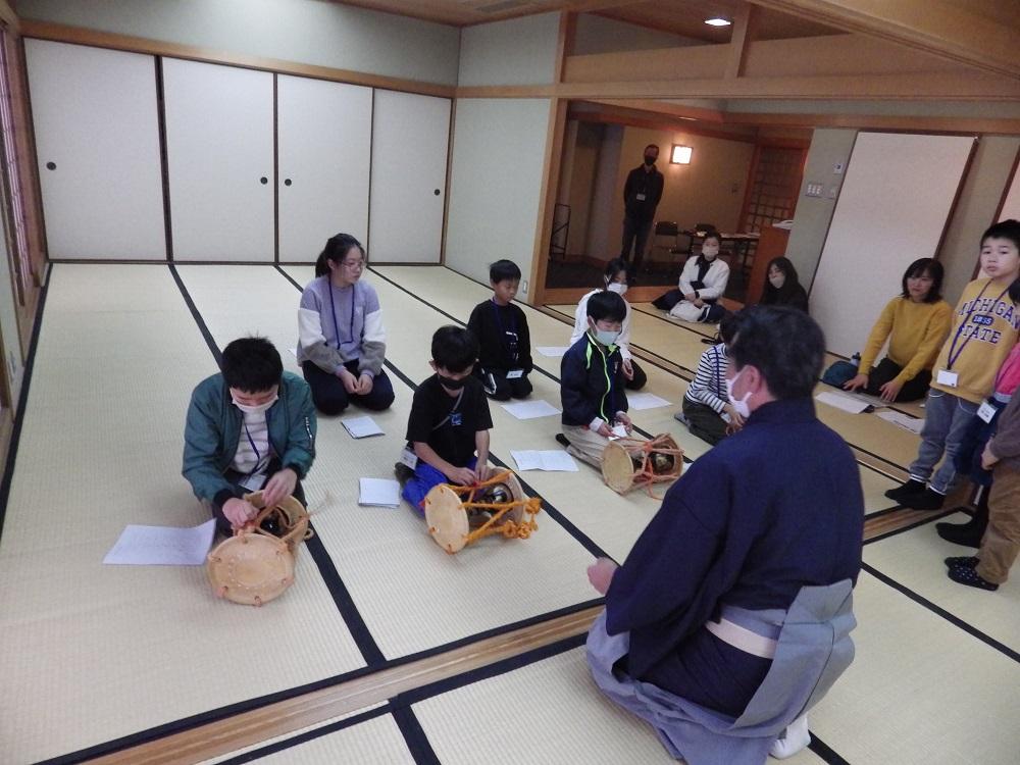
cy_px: 382
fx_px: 648
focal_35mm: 22
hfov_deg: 76.4
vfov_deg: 61.1
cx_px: 510
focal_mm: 4
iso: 640
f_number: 3.1
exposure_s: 1/45
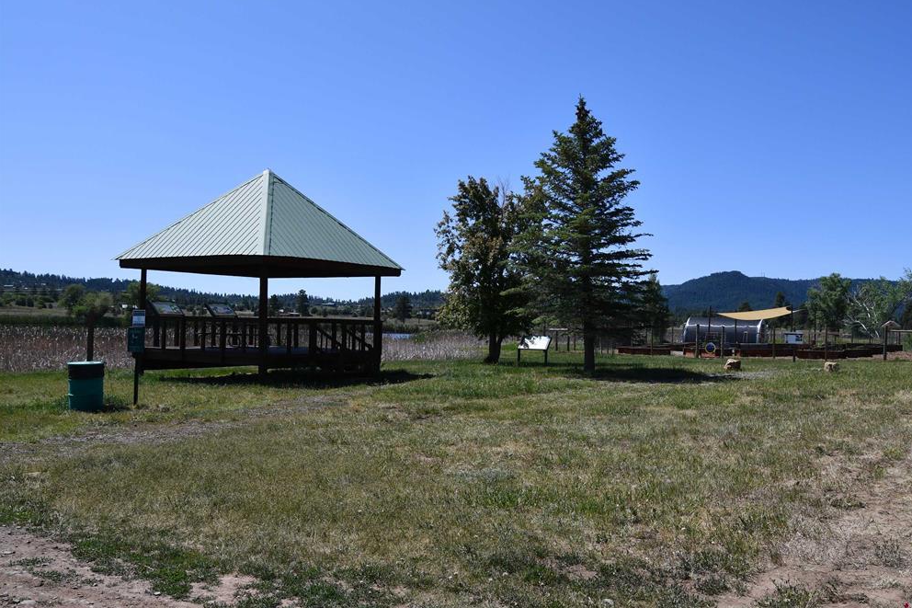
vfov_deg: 41.1
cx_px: 469
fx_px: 810
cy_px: 296
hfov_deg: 58.7
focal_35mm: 32
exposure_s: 1/320
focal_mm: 21
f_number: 9
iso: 100
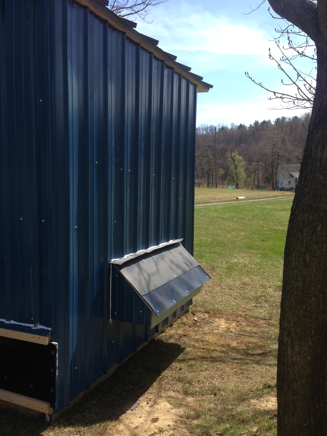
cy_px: 218
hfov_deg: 42.9
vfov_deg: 55.4
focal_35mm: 33
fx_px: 416
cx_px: 164
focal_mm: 4.12
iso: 50
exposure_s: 1/1043
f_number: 2.4
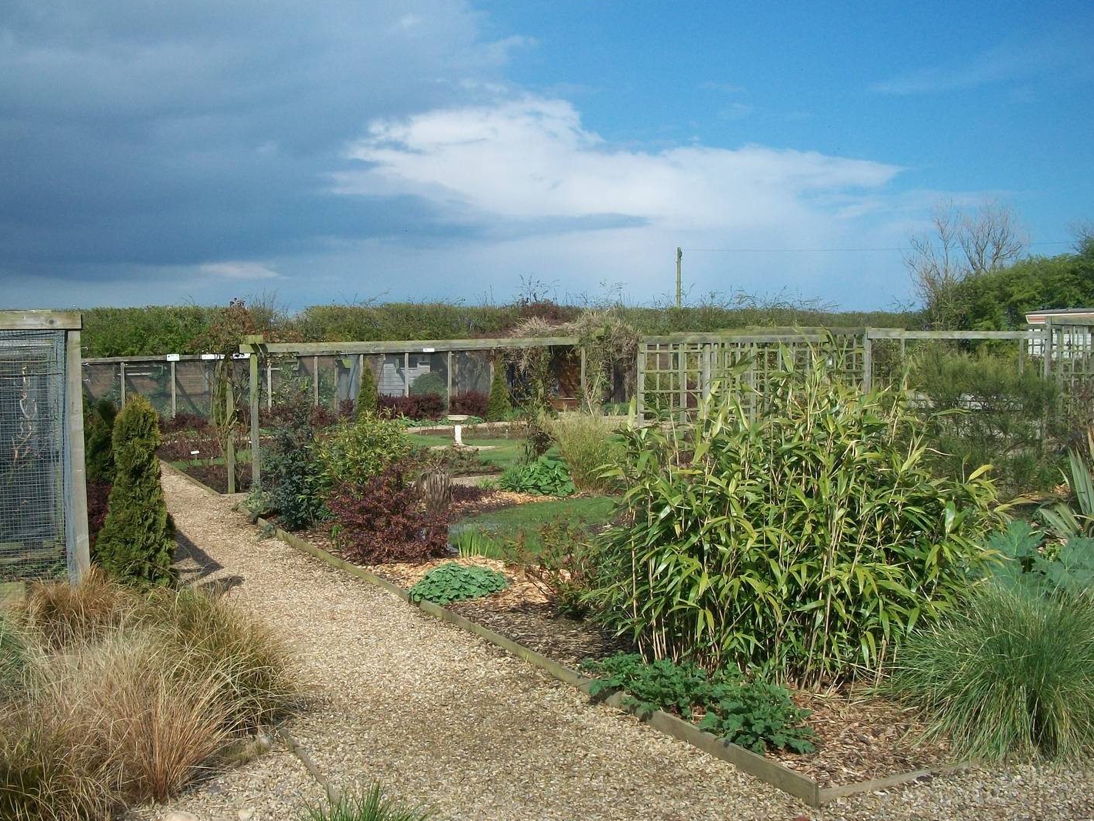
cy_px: 419
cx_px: 482
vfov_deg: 39.7
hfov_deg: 51.2
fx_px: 1138
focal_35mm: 36
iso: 80
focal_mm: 5.7
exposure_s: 1/500
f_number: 5.5
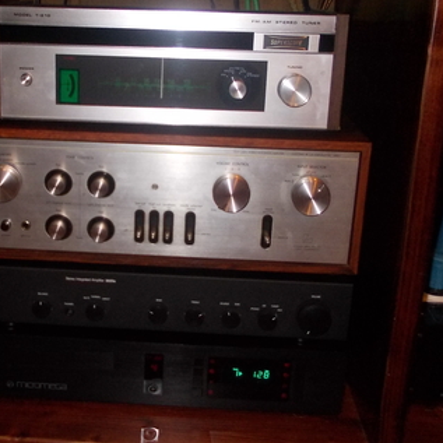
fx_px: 724
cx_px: 150
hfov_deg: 33.7
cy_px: 191
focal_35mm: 50
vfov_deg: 34.0
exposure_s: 1/25
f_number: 2.7
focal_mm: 4
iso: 200
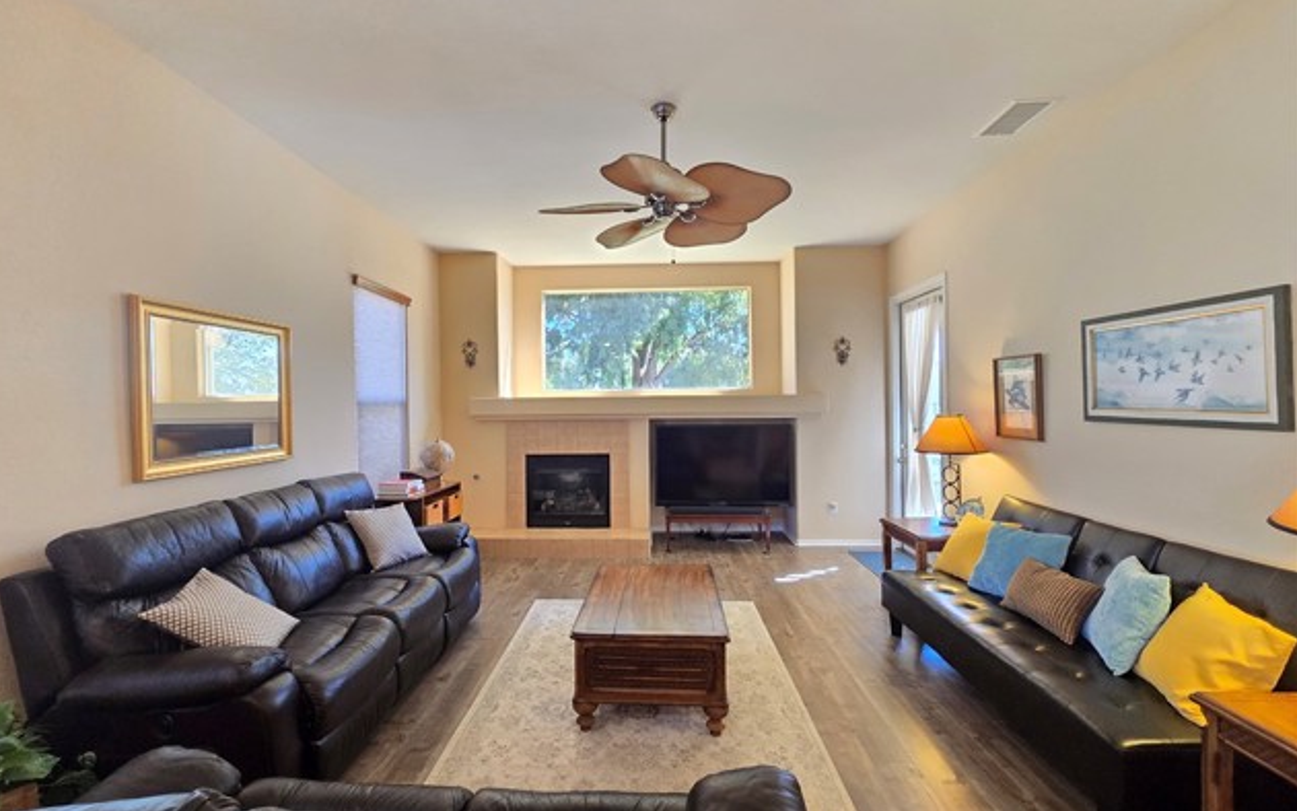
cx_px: 640
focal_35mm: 14
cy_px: 408
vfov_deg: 78.7
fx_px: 495
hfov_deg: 105.3
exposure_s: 1/60
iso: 500
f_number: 2.2
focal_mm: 2.2
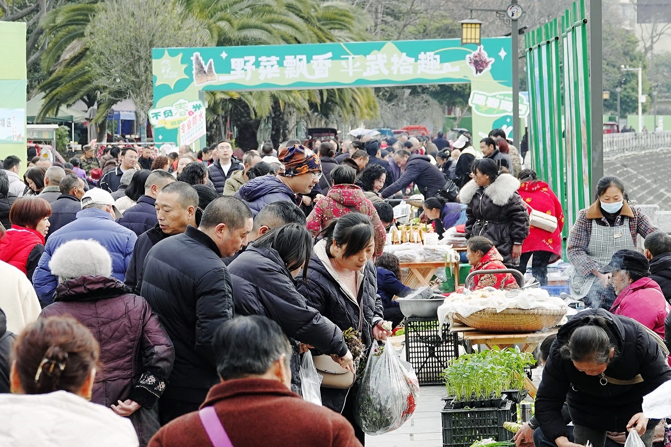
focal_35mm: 123
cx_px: 336
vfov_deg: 11.1
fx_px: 2292
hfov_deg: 16.7
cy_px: 224
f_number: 4
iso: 125
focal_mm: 44.93
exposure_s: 1/125
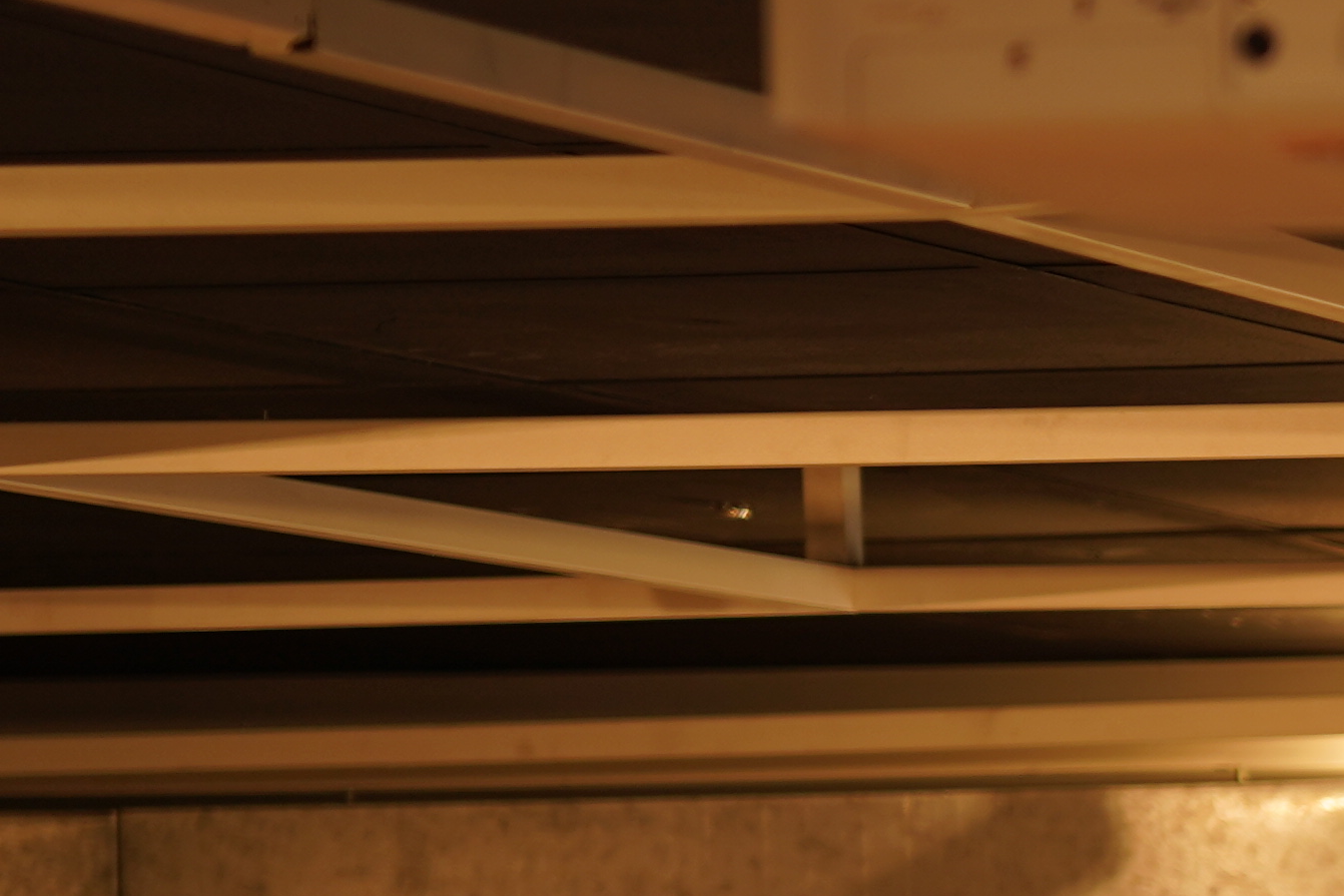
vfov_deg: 4.4
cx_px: 2588
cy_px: 1399
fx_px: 11686
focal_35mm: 313
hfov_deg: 6.4
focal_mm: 70
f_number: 2.8
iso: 125
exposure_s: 1/20
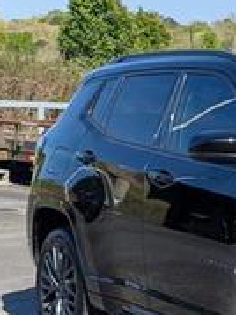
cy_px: 255
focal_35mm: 138
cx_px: 377
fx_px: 1256
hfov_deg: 10.3
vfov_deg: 14.2
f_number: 1.68
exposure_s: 1/1000
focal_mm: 6.9
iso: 20
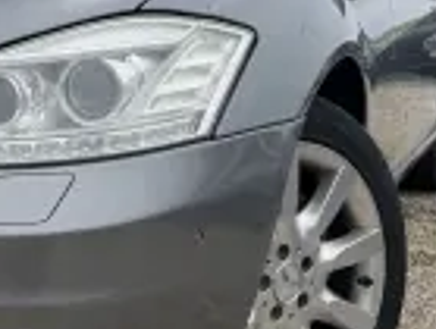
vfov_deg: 23.7
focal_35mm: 62
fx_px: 783
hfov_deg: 28.0
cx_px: -56
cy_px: 119
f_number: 1.78
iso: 80
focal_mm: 6.76
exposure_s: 1/2445
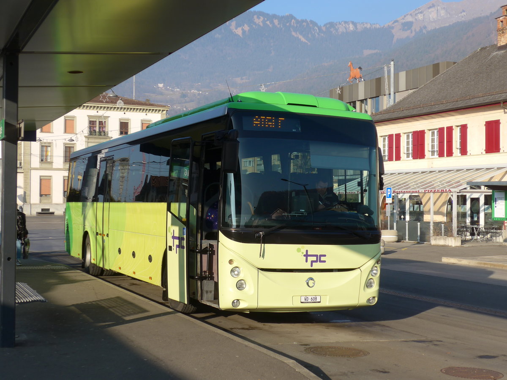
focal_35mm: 55
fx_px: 806
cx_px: 254
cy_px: 190
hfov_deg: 34.9
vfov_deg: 26.6
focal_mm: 11.3
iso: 80
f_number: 3.4
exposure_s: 1/640
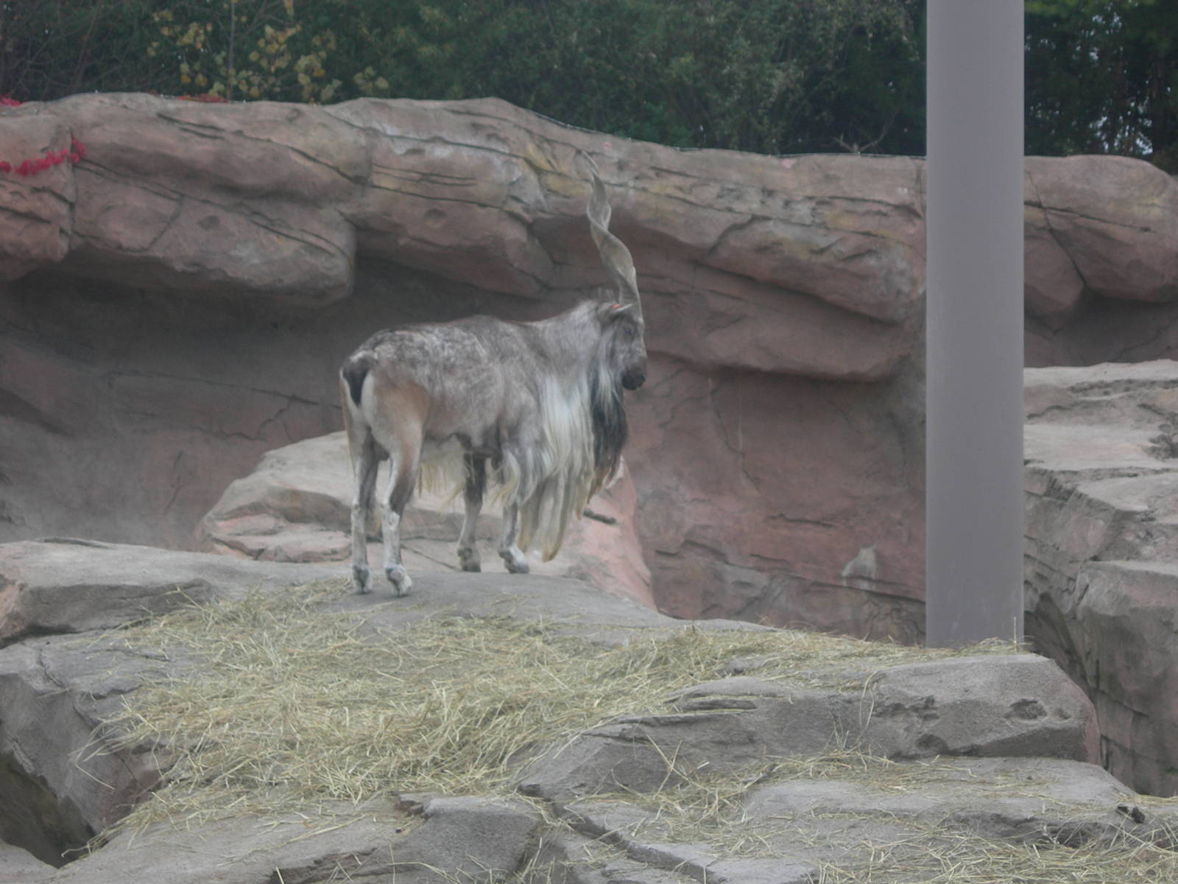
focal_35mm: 114
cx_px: 589
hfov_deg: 17.3
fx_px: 3879
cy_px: 442
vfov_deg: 13.0
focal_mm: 23.4
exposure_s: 1/88
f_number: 4.9
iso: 50
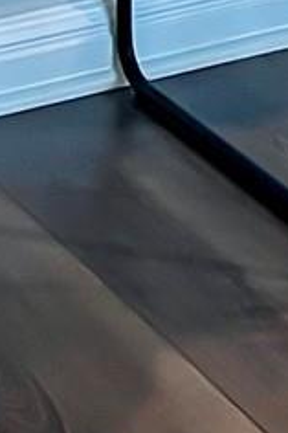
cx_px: 607
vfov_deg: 8.0
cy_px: -666
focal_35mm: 235
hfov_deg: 5.7
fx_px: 2824
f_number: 1.6
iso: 80
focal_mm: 4.2
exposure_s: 1/60
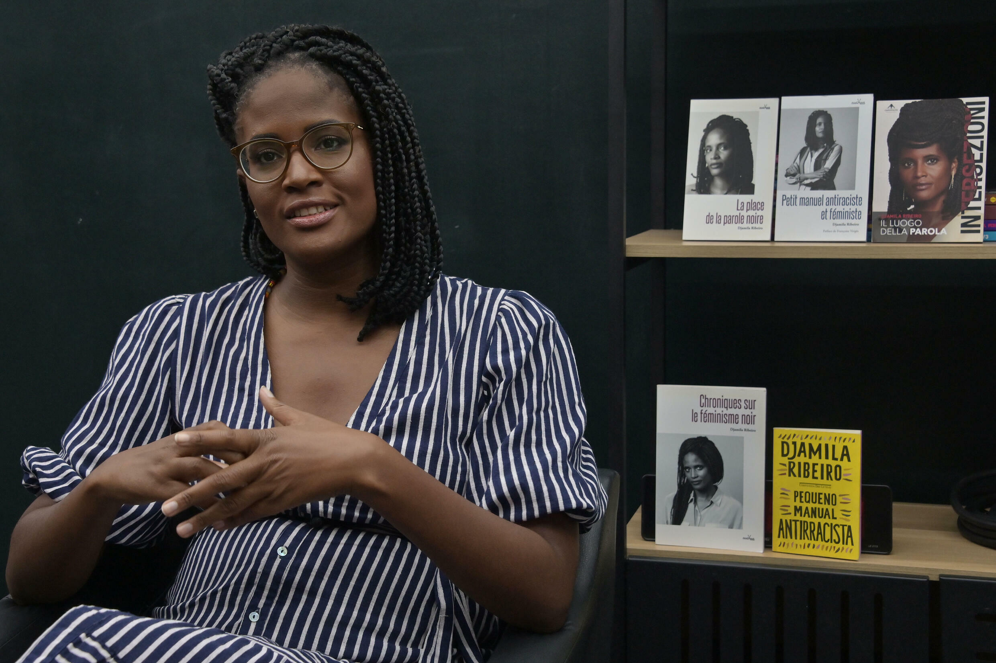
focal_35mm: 56
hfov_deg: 35.7
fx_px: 1548
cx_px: 498
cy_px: 332
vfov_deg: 24.2
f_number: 9
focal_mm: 56
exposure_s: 1/200
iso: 1600
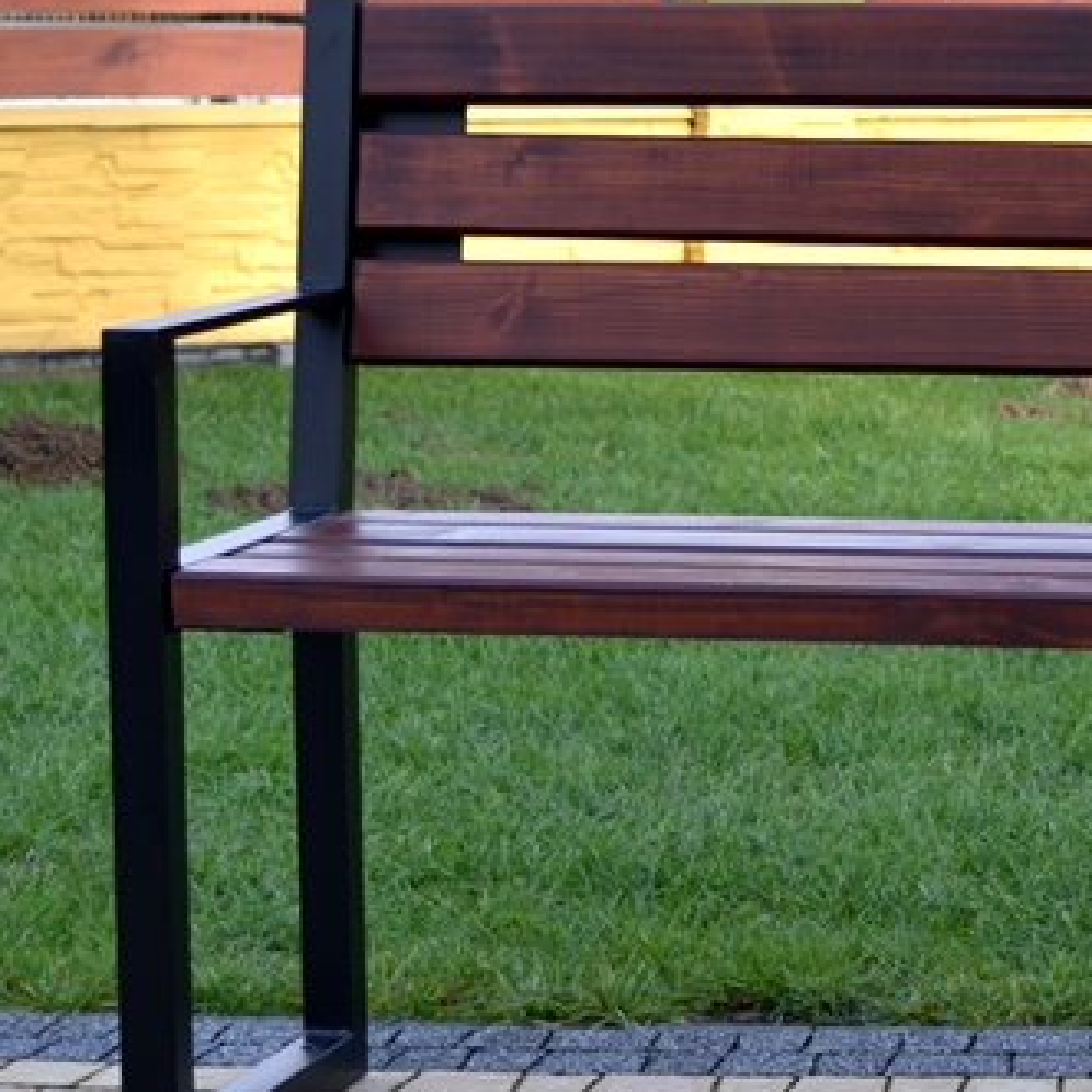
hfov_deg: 13.3
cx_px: 1474
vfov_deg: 13.8
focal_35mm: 126
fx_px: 4497
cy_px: 574
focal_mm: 32
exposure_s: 1/80
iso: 100
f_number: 4.8
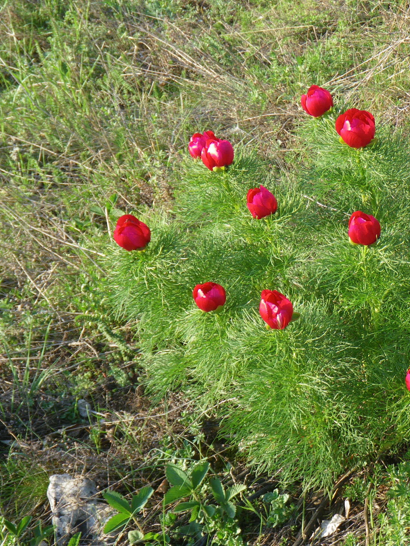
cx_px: 313
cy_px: 272
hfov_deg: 17.7
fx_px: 1311
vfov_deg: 23.6
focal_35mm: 83
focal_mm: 11.1
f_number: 4.6
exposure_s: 1/80
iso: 100
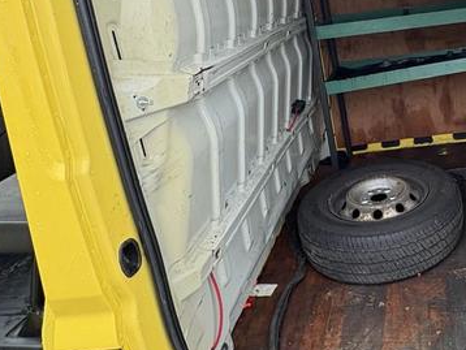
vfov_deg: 39.3
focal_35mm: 35
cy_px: 75
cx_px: 404
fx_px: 471
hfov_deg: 48.1
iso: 125
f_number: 2.2
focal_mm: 2.22
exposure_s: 1/107
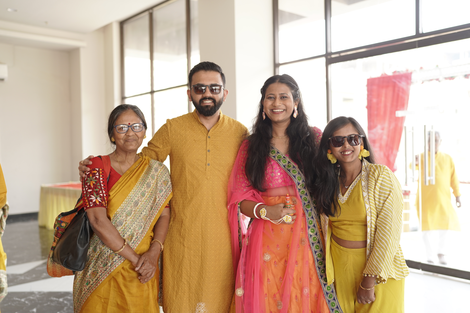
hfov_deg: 54.4
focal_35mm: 35
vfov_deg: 37.9
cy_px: 156
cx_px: 235
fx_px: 457
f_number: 2
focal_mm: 35
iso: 320
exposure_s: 1/250
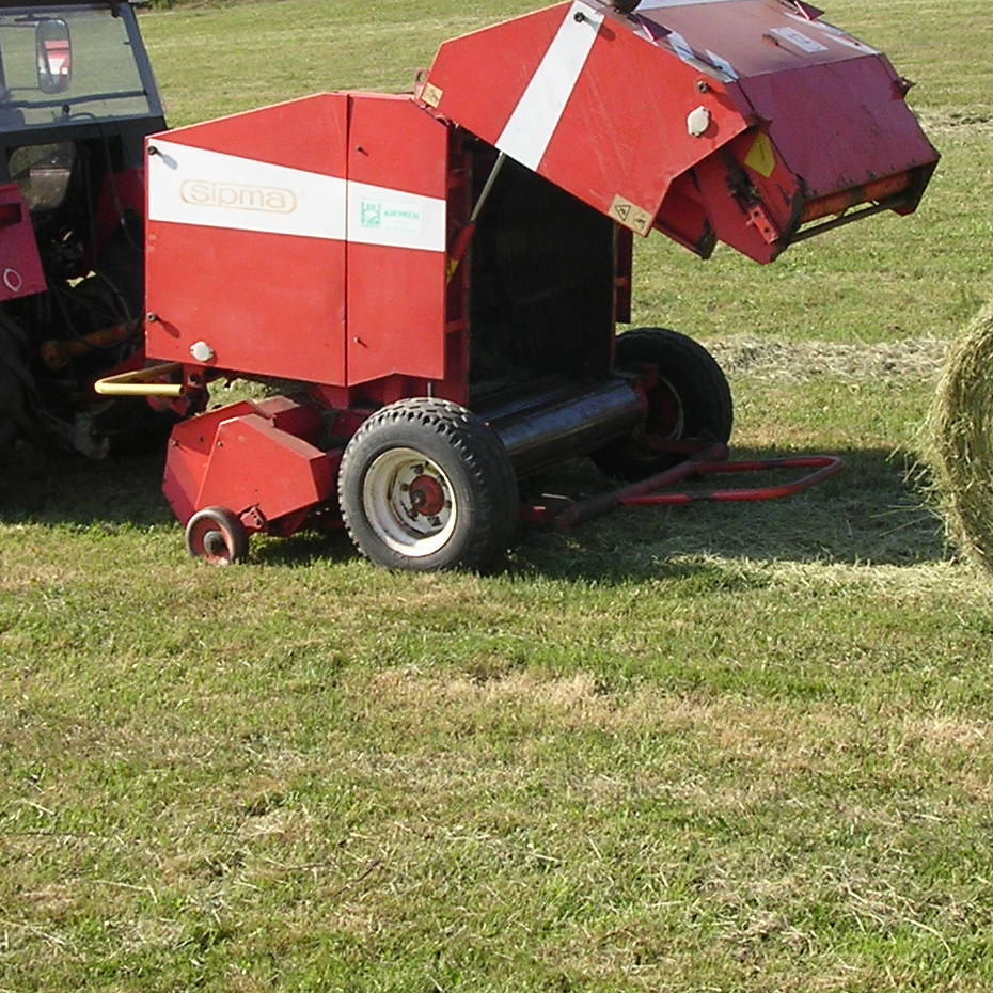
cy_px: 349
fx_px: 2402
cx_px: 504
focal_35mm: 74
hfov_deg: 23.4
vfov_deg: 23.3
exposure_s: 1/145
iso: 100
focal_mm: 5.8
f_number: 5.6
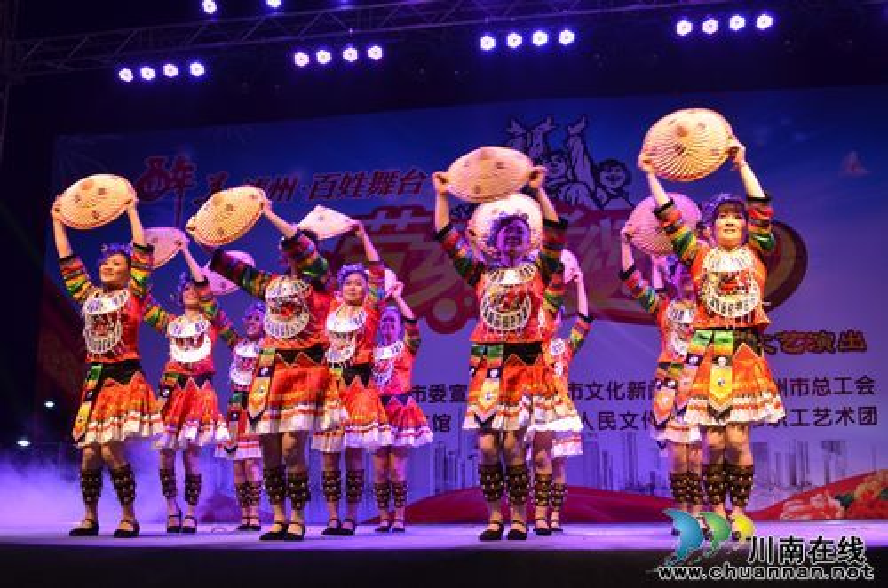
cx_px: 444
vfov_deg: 31.7
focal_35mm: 42
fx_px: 1034
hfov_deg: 46.5
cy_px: 294
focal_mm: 28
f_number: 5.6
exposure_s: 1/125
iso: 400
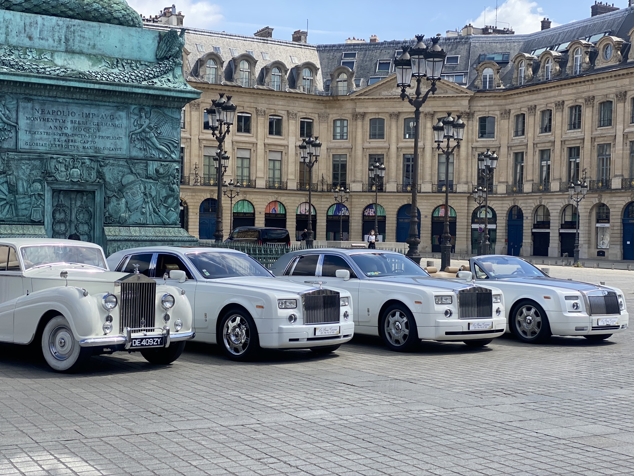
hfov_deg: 36.8
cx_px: 317
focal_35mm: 52
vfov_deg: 28.0
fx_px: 952
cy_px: 238
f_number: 2
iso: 20
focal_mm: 6
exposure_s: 1/1332
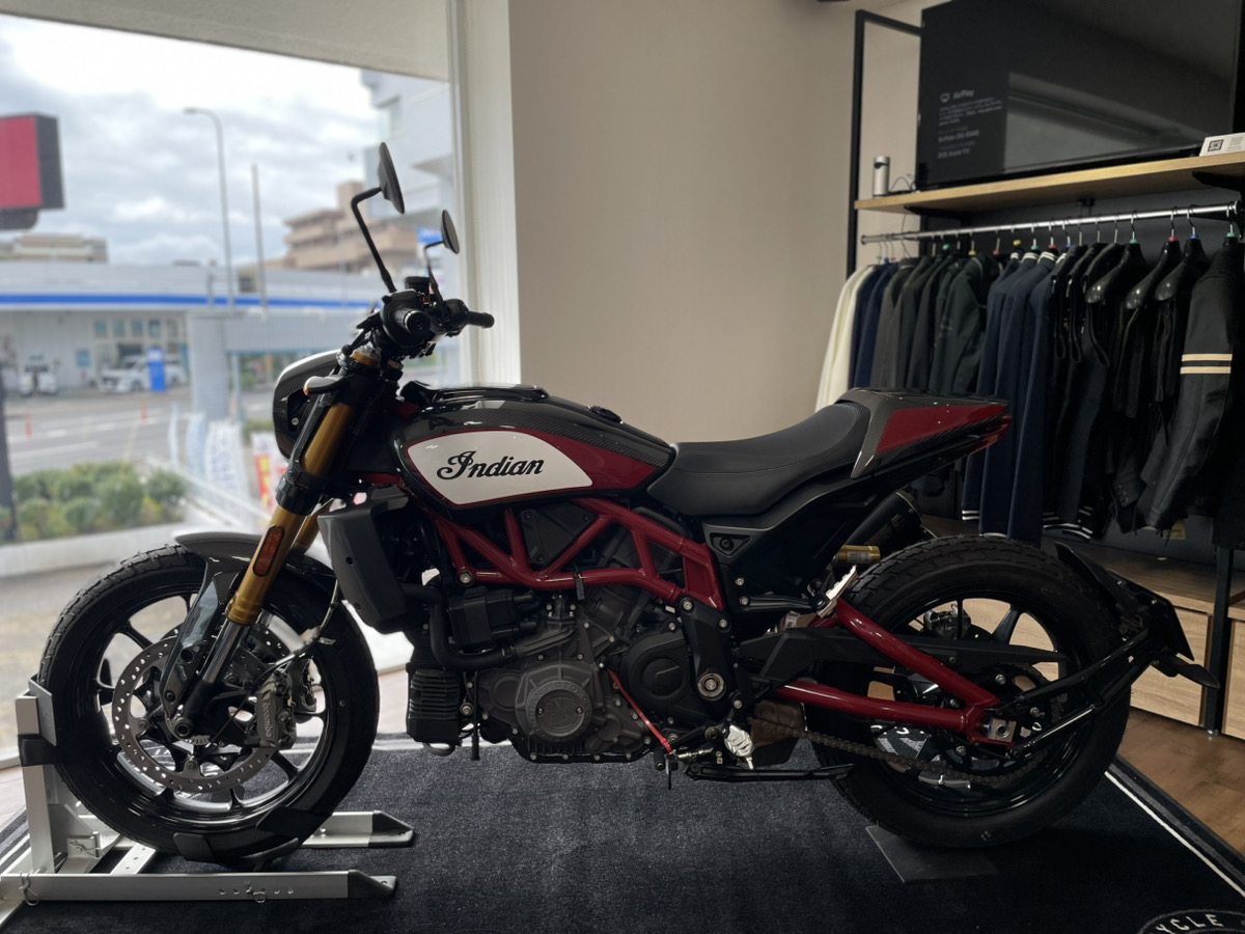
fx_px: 935
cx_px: 622
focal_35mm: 26
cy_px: 467
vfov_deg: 53.1
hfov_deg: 67.3
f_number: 1.6
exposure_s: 1/401
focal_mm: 4.2
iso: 50
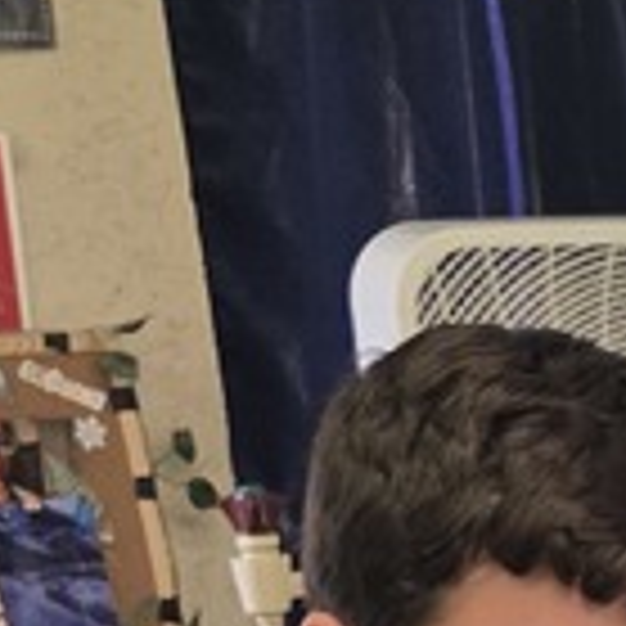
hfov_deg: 9.7
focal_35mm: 150
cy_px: 1157
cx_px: 1707
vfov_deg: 10.8
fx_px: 3069
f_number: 1.8
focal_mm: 5.4
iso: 125
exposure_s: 1/60
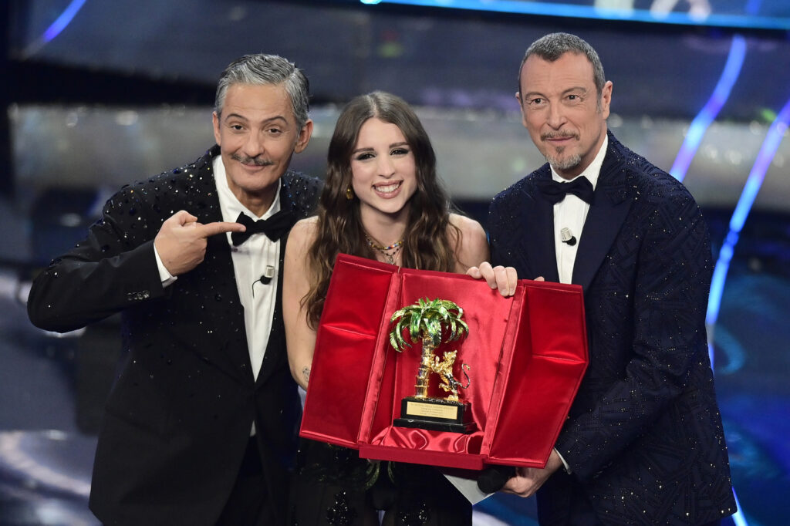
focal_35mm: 300
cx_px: 395
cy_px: 263
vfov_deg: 4.6
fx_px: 6581
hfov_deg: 6.9
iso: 4000
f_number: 3.2
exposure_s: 1/640
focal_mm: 300
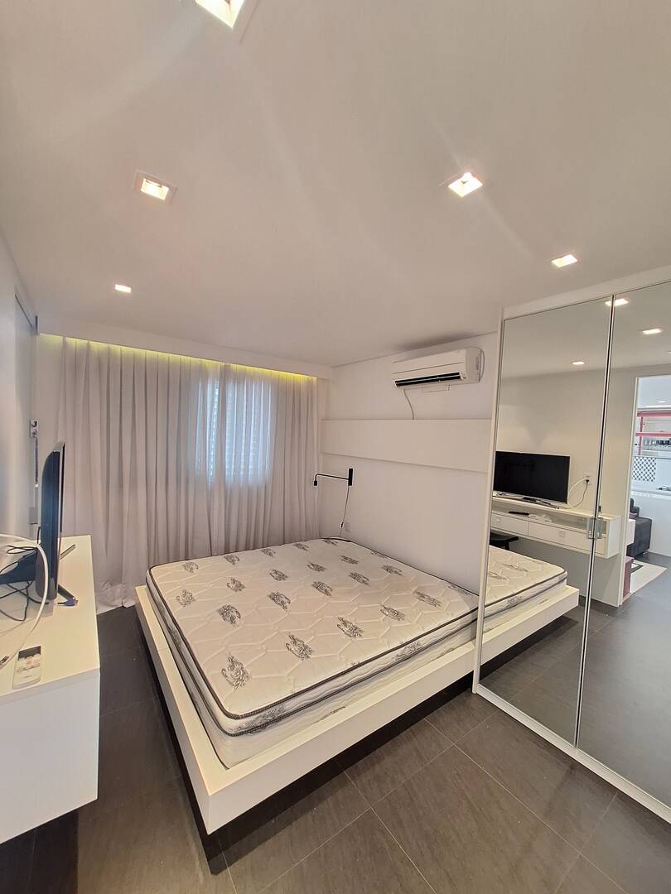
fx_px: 336
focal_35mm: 13
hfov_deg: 89.9
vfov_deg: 106.2
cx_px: 336
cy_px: 447
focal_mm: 1.74
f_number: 2.2
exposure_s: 1/30
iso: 160
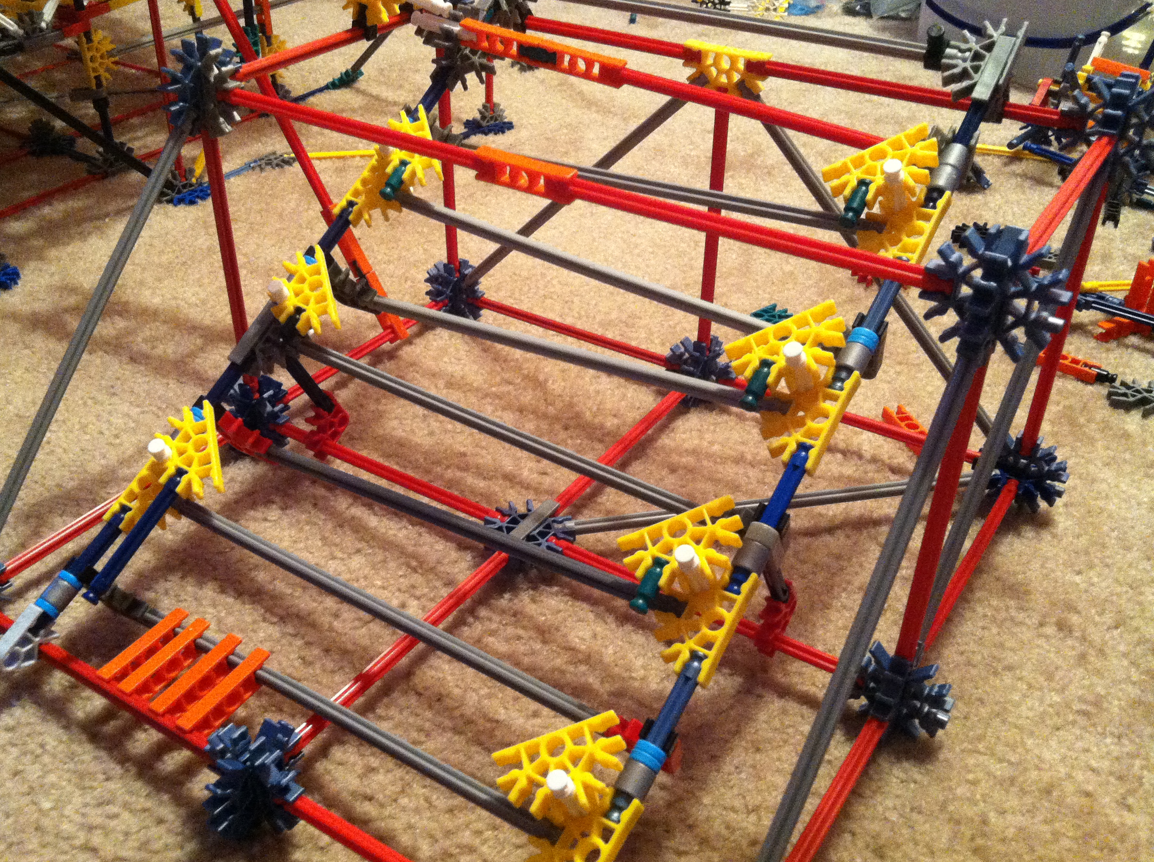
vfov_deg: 37.6
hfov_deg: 49.0
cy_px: 447
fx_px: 1265
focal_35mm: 38
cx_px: 528
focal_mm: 3.85
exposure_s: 1/15
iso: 500
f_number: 2.8
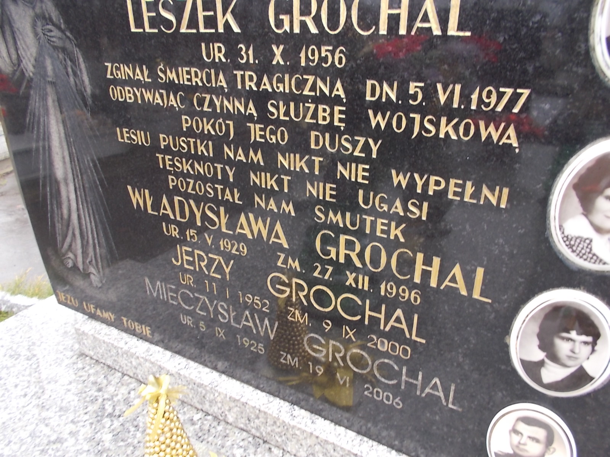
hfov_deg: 67.3
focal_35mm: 26
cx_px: 305
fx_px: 458
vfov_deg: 53.1
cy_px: 228
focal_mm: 4.6
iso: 80
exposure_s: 1/30
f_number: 3.2
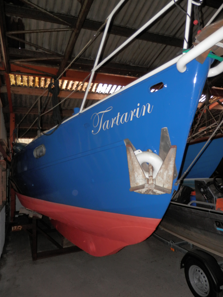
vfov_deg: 69.4
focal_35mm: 25
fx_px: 215
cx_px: 112
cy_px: 148
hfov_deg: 54.9
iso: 100
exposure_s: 1/30
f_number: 3
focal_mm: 4.5
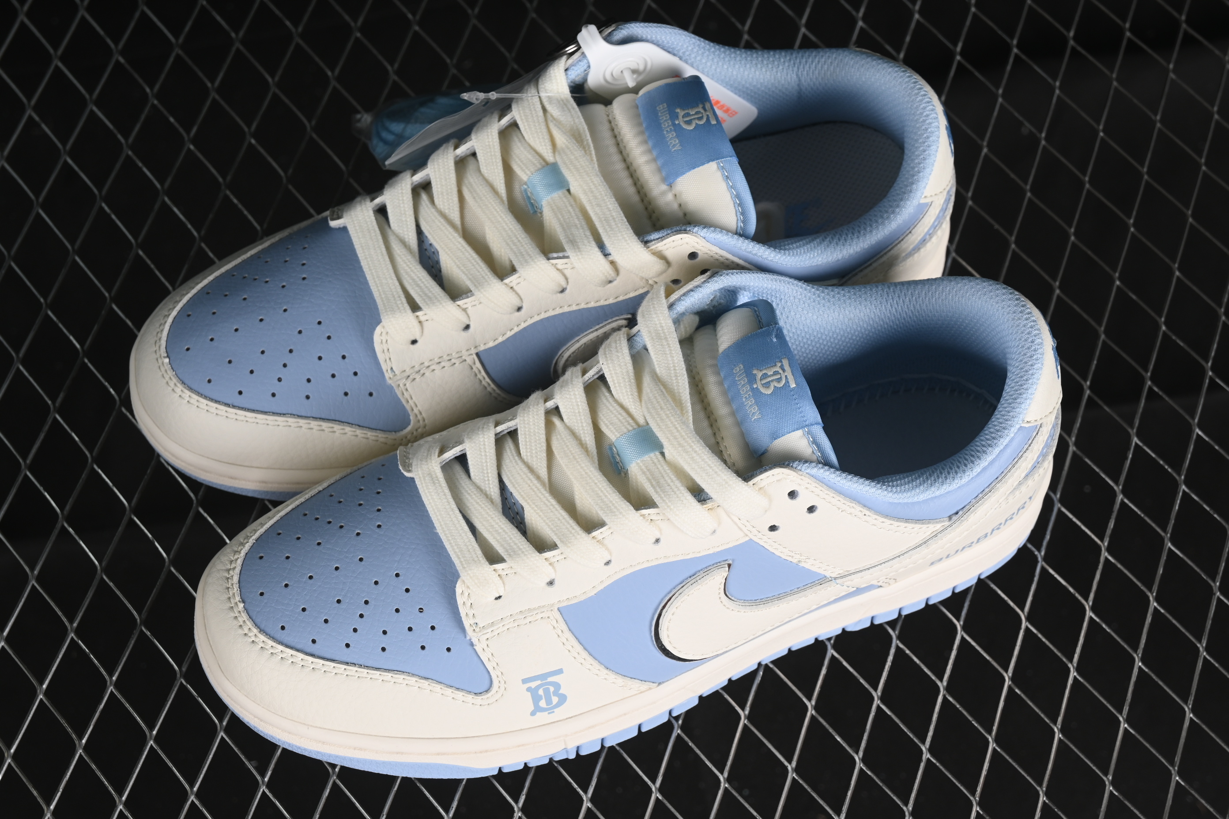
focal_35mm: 75
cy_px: 410
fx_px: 2560
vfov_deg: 18.2
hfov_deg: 27.0
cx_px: 614
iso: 160
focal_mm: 50
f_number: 8
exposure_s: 1/60
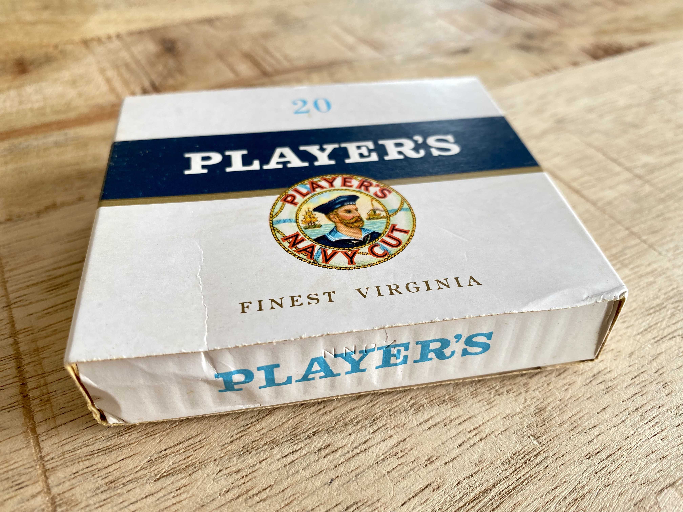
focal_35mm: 26
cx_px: 342
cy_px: 256
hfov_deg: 67.3
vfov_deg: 53.1
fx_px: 513
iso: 32
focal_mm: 4.2
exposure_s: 1/122
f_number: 1.8
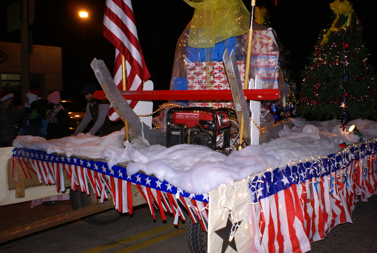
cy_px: 126
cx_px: 188
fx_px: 346
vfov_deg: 40.1
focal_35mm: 33
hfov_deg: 57.2
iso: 400
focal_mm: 22
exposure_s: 1/60
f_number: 5.6
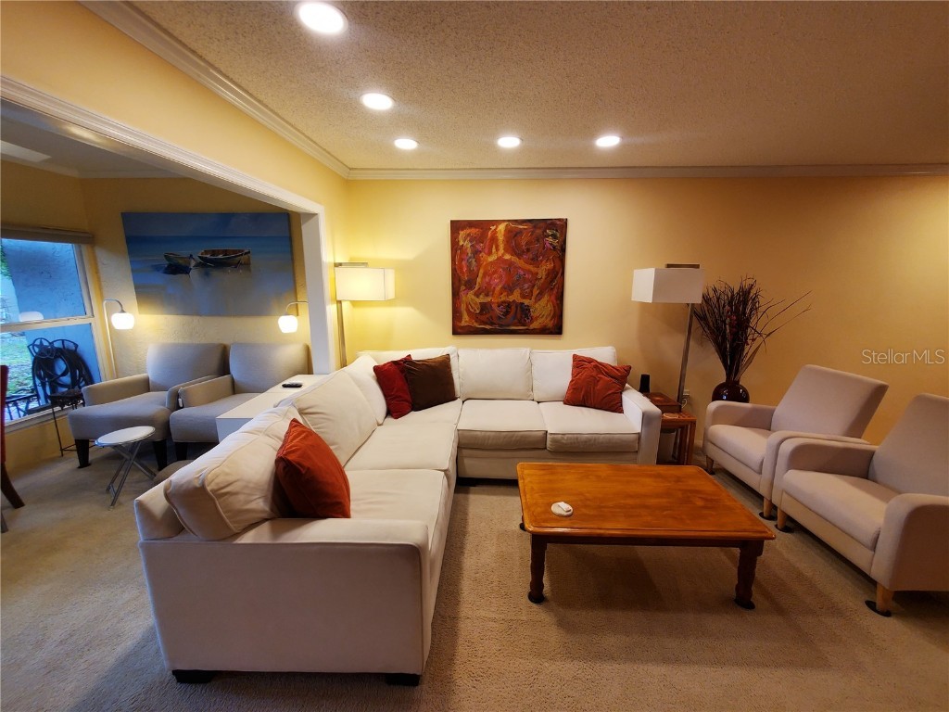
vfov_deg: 89.9
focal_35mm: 13
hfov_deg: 106.2
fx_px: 356
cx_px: 474
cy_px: 356
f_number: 2.2
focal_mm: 1.8
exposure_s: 1/60
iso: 125
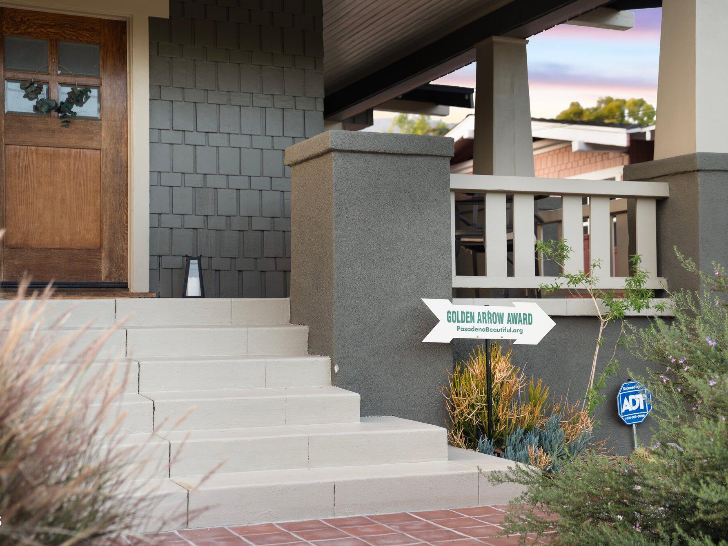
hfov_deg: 36.2
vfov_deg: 27.5
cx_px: 364
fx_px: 1115
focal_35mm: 53
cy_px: 268
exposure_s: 1/13
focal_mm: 48
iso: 320
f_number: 2.8
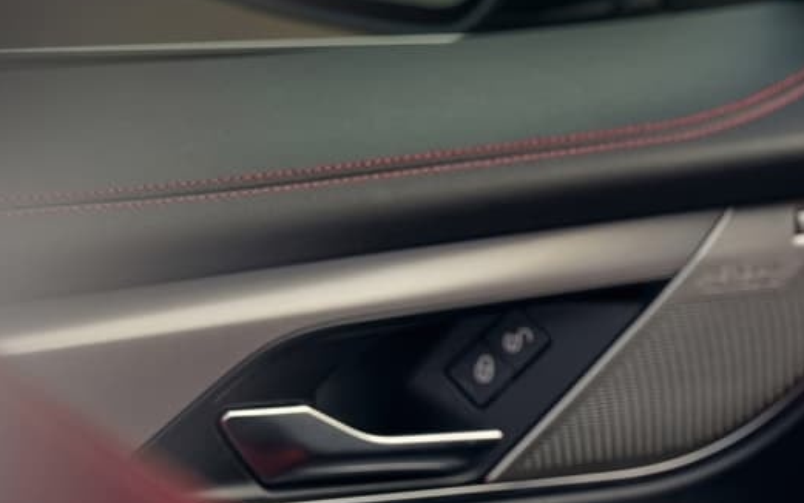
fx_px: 6203
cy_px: 488
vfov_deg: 4.6
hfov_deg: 7.3
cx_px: 1106
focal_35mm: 283
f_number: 4.5
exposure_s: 1/200
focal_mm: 110
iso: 400
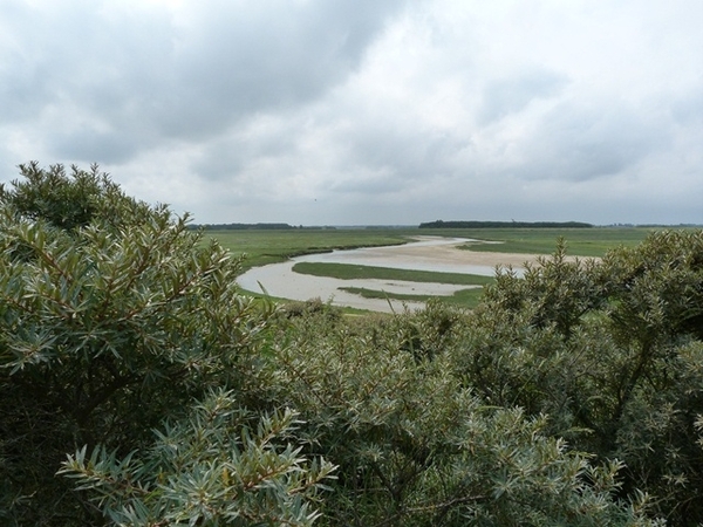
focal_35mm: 25
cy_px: 264
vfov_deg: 54.9
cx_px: 352
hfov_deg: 69.4
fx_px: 508
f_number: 5.6
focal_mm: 4.5
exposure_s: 1/400
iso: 125
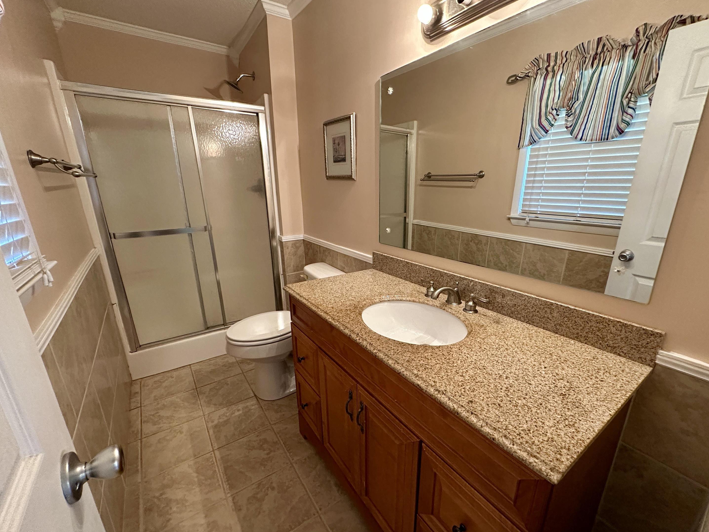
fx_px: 307
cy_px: 278
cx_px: 367
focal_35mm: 15
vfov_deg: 81.7
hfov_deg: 98.1
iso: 500
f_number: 2.2
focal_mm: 2.22
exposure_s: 1/60
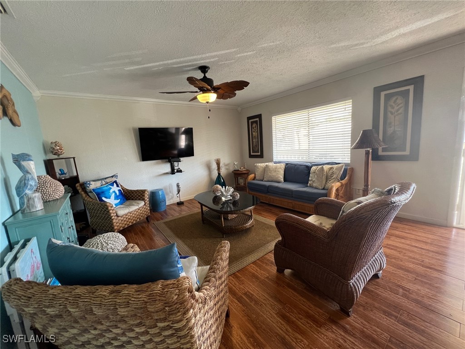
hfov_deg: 106.2
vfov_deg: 89.9
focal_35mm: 13
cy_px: 174
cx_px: 232
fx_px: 175
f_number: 1.8
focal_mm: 1.57
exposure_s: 1/120
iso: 200
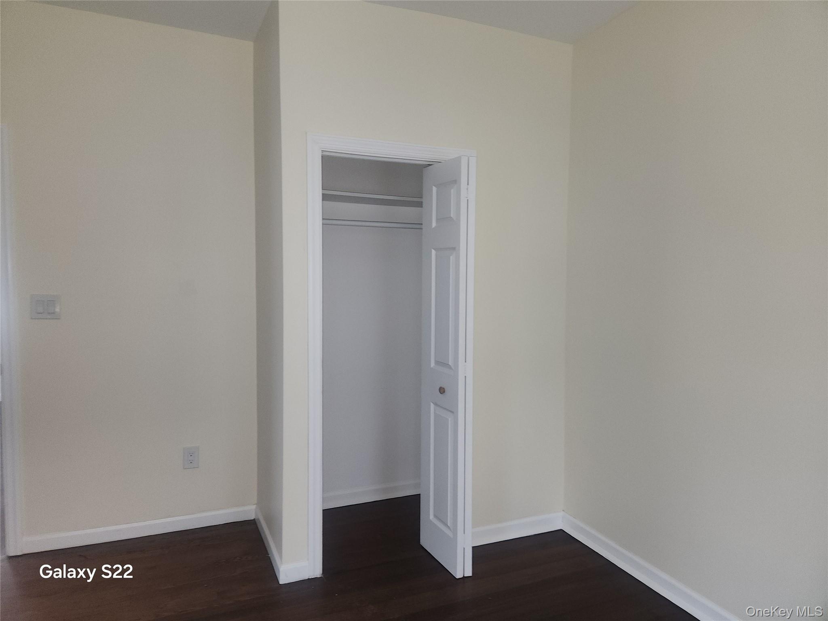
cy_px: 310
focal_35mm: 23
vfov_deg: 58.9
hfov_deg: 73.9
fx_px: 550
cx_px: 414
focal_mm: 5.4
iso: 100
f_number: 1.8
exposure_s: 1/25
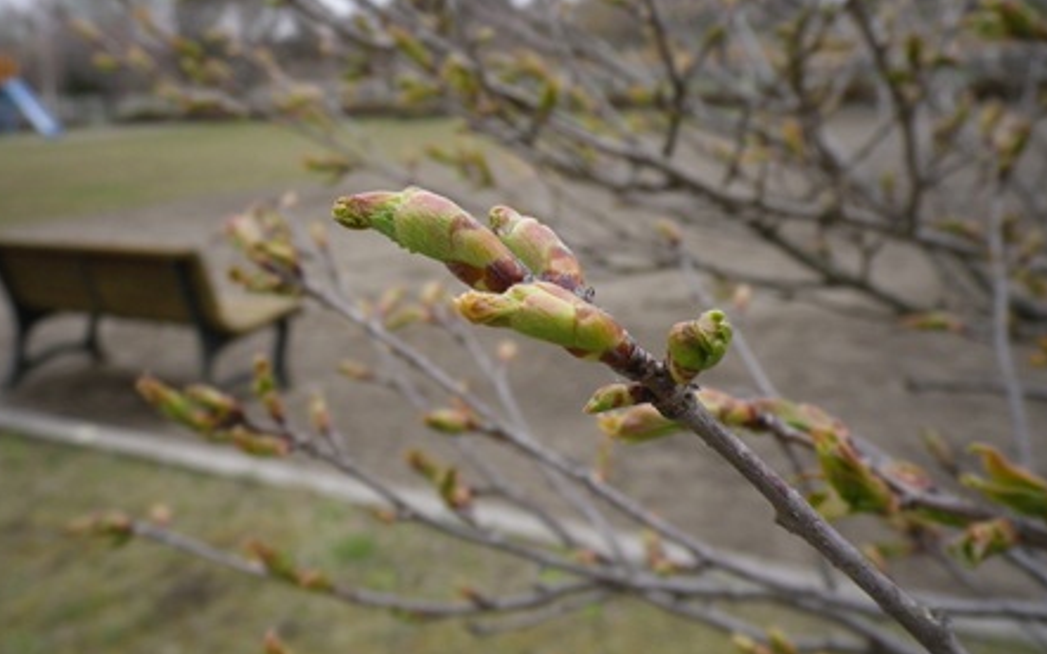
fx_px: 1198
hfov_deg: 47.2
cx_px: 486
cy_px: 236
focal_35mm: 42
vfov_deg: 30.4
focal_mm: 6.36
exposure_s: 1/250
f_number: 3.9
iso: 80
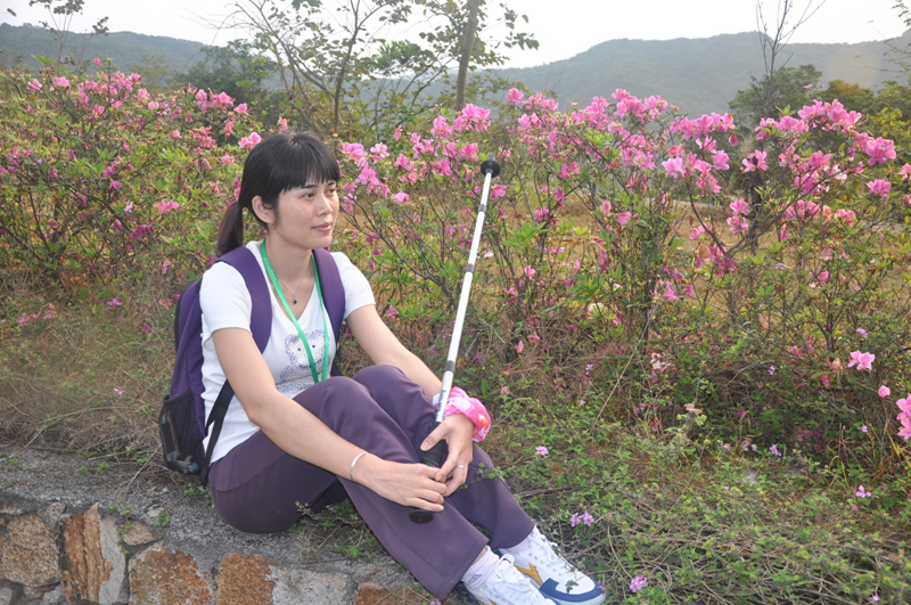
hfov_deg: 51.3
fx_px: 948
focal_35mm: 38
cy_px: 302
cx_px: 456
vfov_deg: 35.4
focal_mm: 25
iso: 250
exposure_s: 1/200
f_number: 4.5
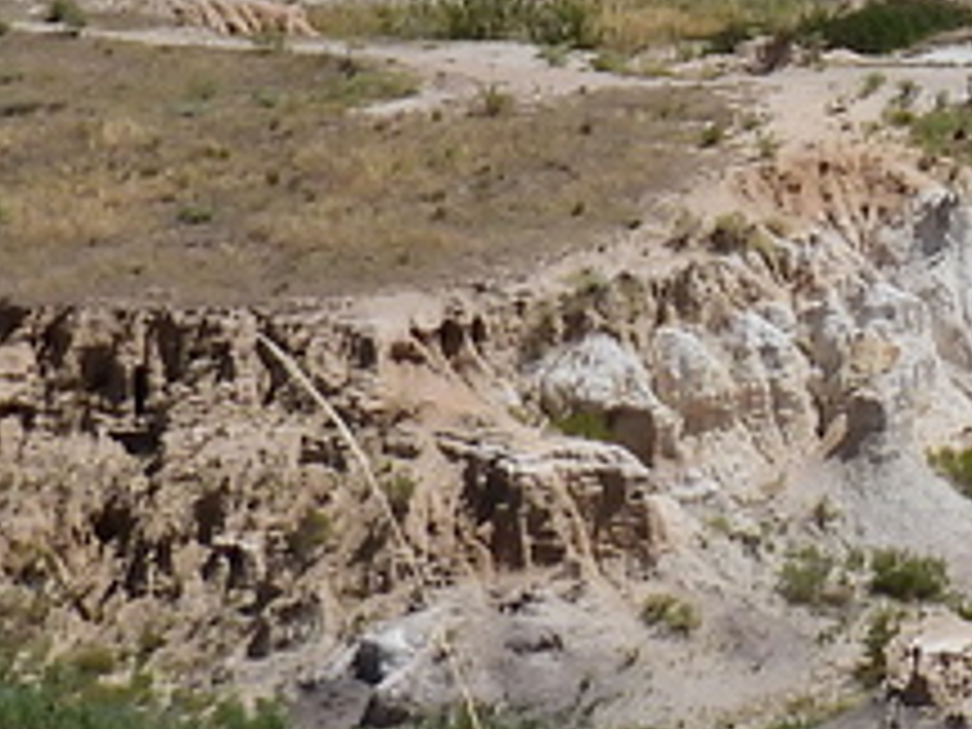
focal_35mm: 415
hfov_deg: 4.7
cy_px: -202
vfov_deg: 3.6
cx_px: 1926
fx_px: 11653
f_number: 4.5
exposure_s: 1/1600
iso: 100
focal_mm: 12.5
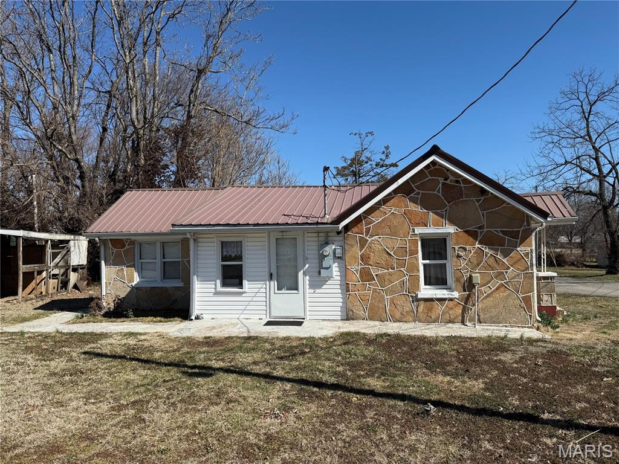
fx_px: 429
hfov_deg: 71.6
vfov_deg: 56.8
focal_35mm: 24
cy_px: 232
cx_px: 310
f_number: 1.78
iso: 80
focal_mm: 6.76
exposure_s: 1/5319
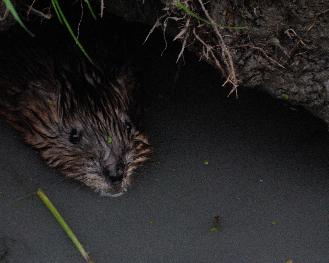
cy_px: 172
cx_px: 131
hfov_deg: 2.5
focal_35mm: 761
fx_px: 7409
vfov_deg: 2.0
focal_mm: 300
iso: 800
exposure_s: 1/160
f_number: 7.1
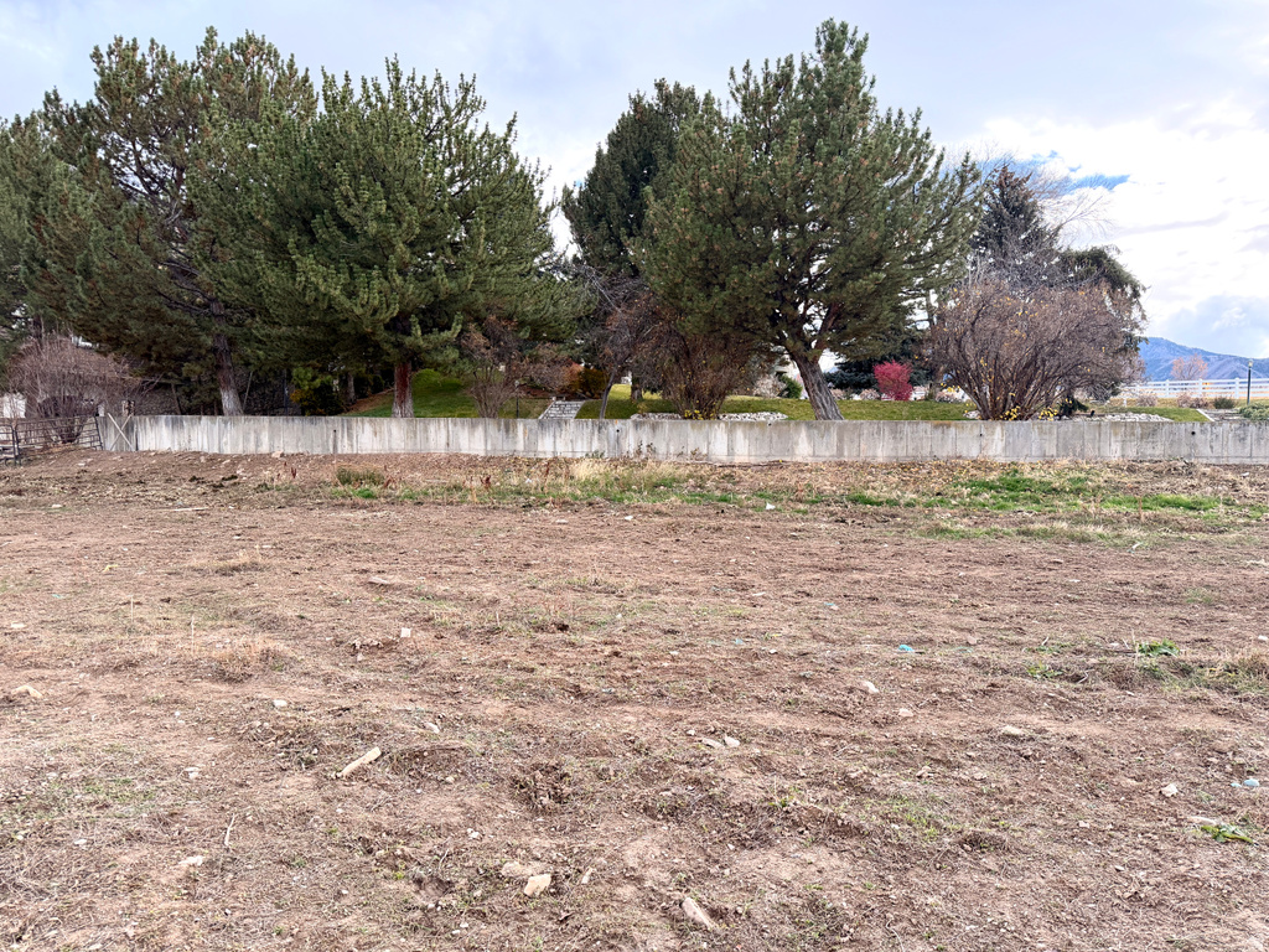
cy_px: 476
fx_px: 880
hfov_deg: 71.6
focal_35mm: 24
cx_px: 634
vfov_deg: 56.8
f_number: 1.78
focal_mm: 6.76
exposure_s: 1/943
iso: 100
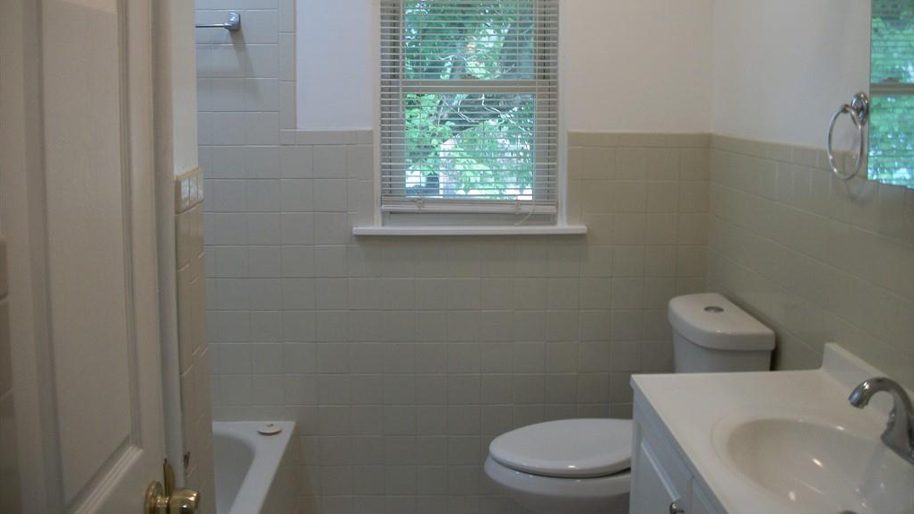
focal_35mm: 35
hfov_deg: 56.6
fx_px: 848
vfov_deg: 33.5
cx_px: 457
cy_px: 186
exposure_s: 1/60
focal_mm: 5.7
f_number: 2.9
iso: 80
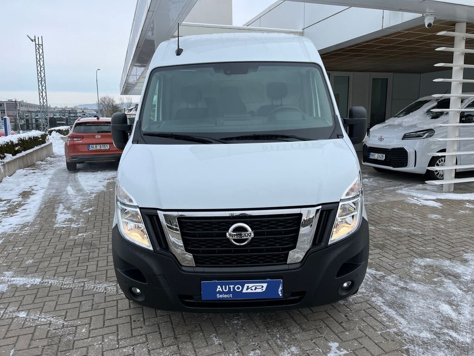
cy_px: 178
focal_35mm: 26
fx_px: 356
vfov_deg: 53.1
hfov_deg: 67.3
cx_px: 237
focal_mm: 5.1
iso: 50
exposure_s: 1/1802
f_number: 1.6
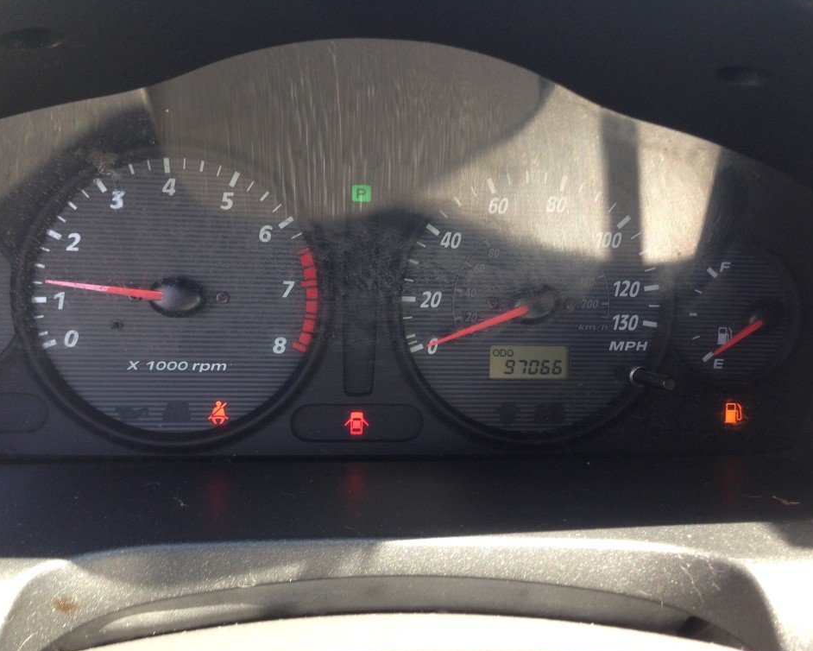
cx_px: 396
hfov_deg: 51.5
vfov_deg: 42.2
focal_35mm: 35
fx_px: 842
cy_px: 325
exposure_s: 1/60
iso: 64
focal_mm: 4.12
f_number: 2.4
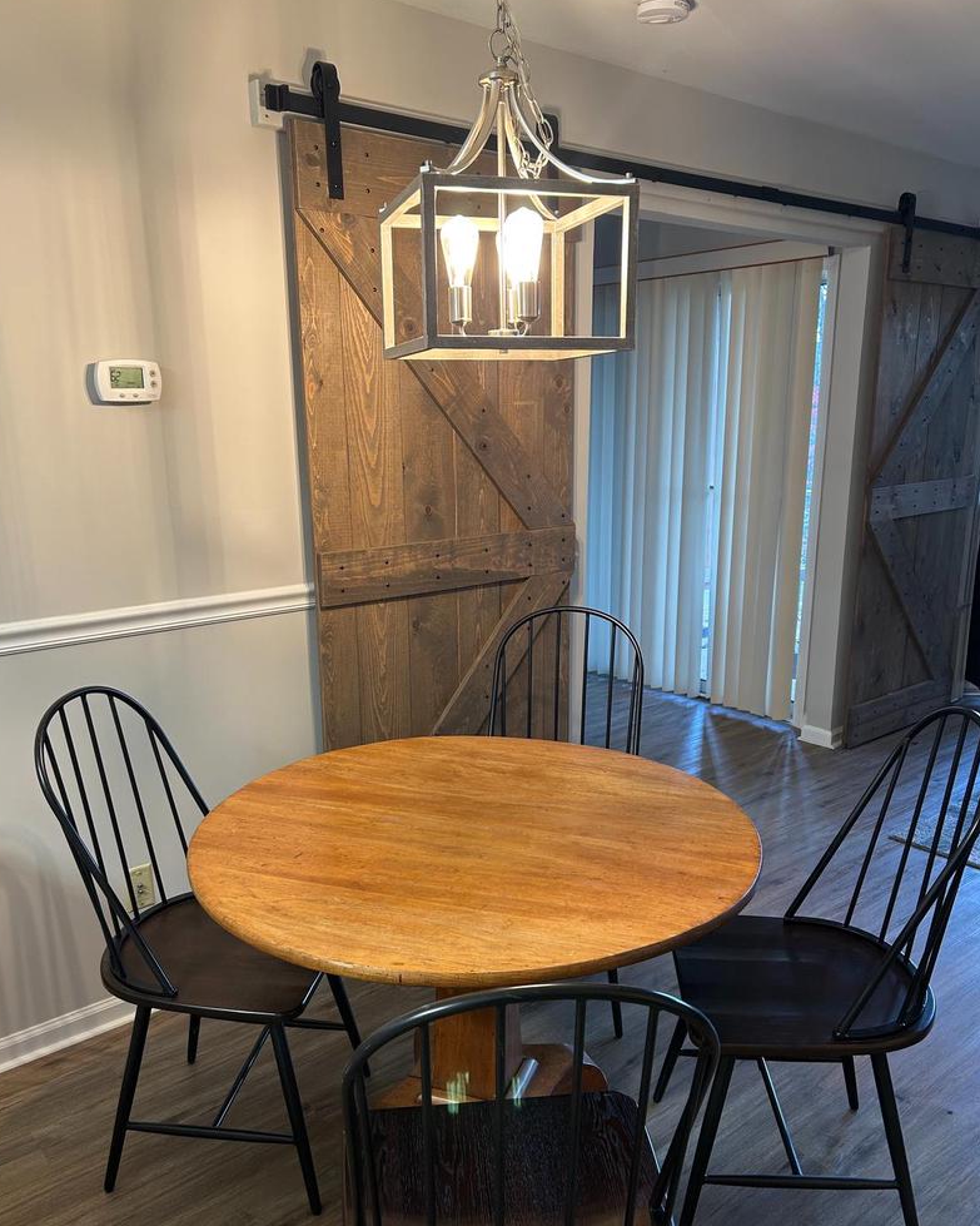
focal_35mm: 28
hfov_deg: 51.5
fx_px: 1015
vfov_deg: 62.1
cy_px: 660
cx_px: 488
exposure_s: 1/60
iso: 64
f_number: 1.5
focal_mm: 5.7
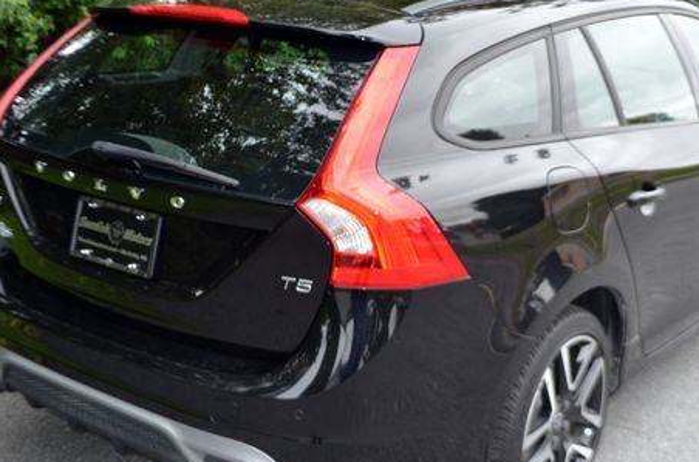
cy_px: 244
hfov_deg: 38.8
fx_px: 988
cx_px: 419
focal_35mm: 51
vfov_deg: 26.3
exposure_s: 1/125
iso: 200
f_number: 4
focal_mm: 24
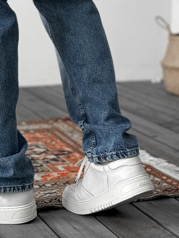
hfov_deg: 12.9
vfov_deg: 16.5
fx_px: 793
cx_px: 71
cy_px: -34
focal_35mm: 115
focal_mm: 6.86
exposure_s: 1/120
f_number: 1.8
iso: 50
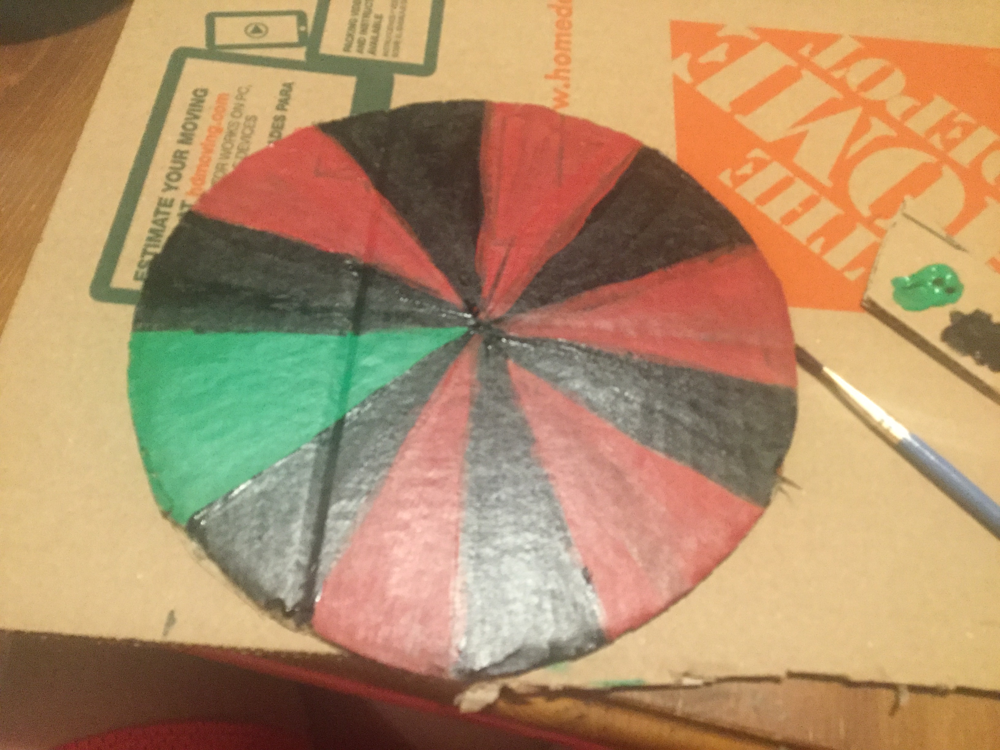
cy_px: 375
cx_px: 500
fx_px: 896
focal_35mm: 31
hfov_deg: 58.4
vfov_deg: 45.4
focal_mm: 3.3
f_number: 2.4
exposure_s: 1/20
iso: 200
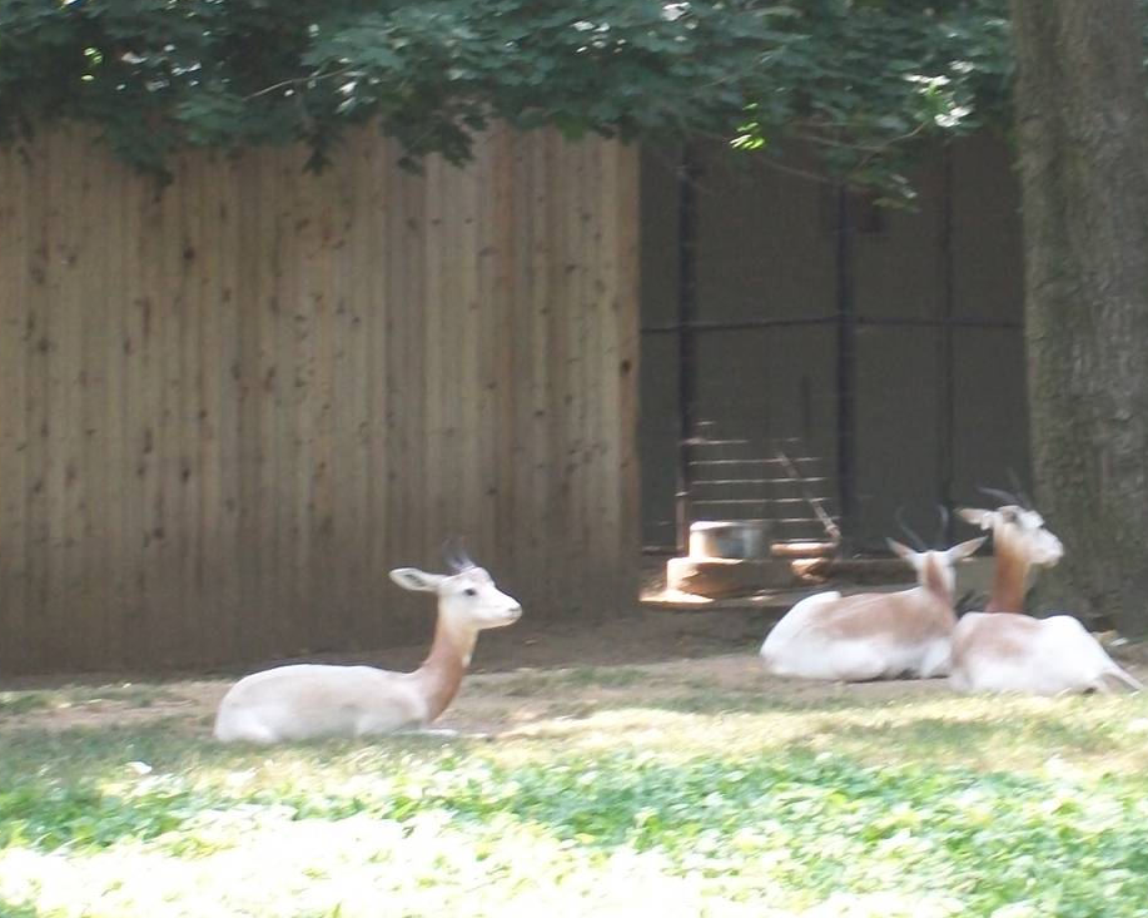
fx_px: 6250
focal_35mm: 184
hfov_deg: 10.5
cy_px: 347
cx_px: 923
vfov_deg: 8.4
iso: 149
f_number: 4.8
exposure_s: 1/60
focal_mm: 18
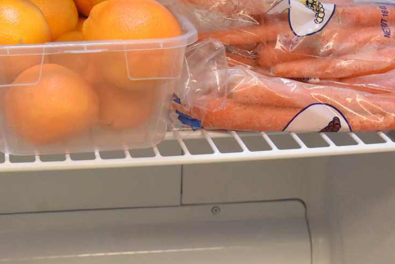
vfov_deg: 14.0
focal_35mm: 98
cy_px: 164
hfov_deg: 20.7
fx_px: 1076
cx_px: 116
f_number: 6.3
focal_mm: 35
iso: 4000
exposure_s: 1/100
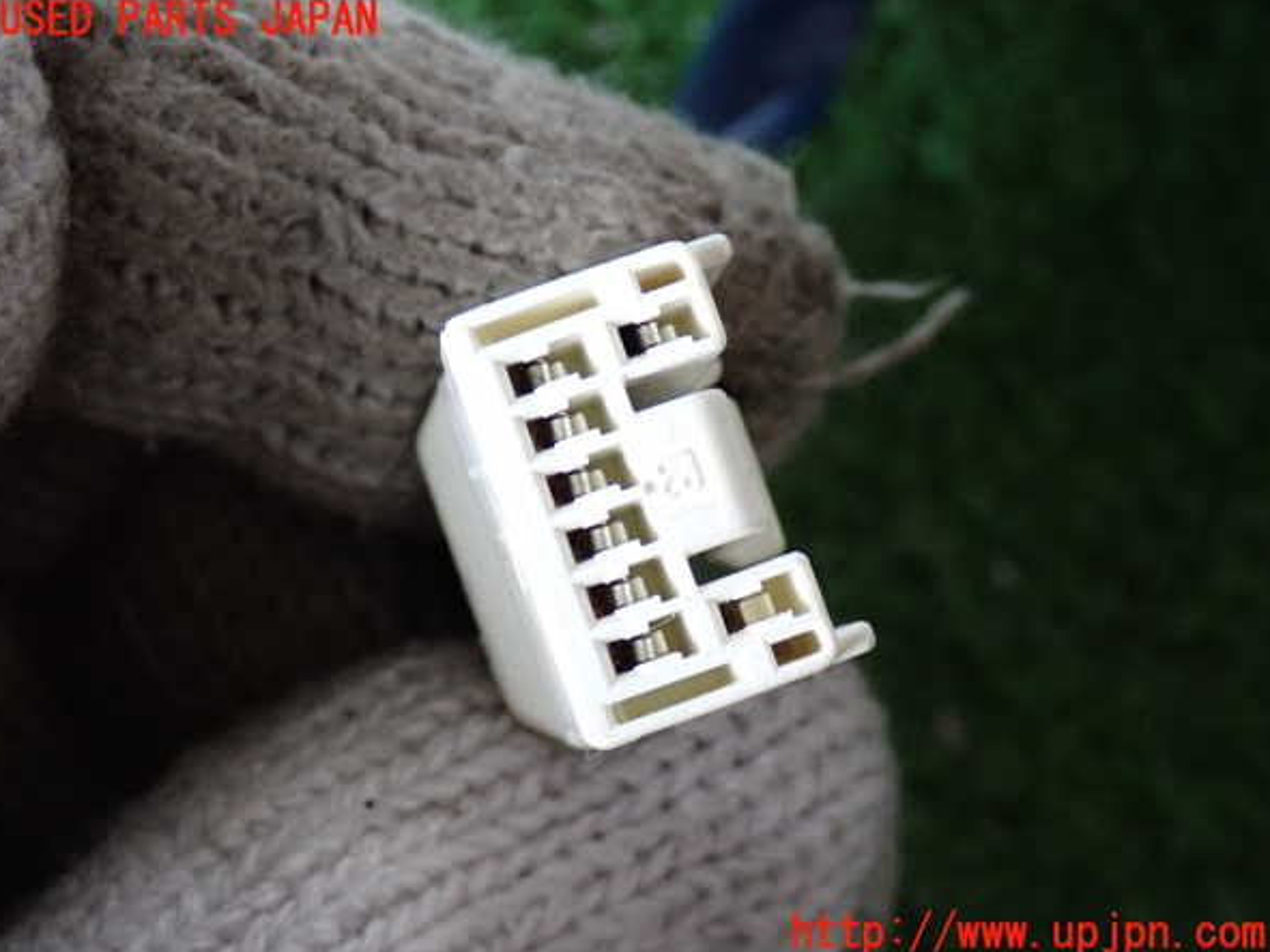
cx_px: 632
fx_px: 2494
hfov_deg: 28.6
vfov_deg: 21.6
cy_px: 477
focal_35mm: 68
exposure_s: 1/25
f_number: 3.8
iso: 800
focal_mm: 11.88
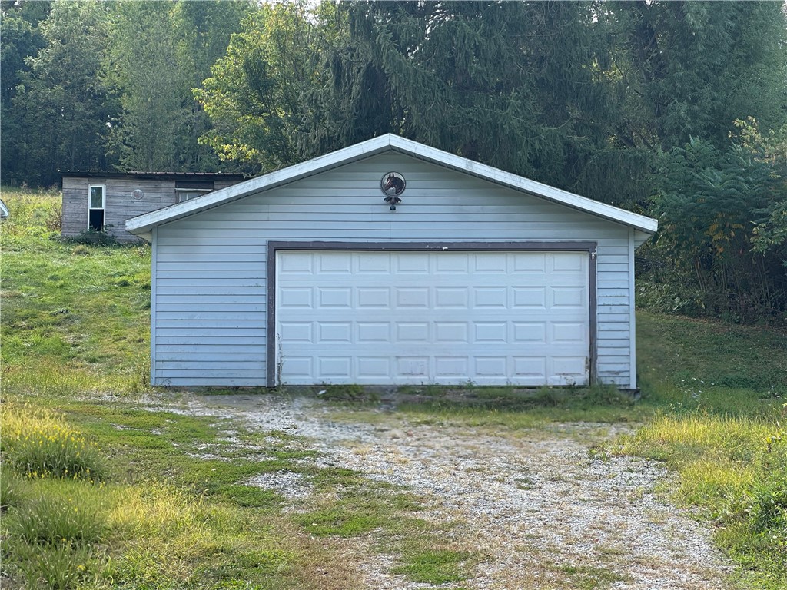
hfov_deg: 25.3
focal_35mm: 77
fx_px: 1751
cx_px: 394
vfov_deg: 19.1
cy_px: 295
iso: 32
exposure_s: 1/215
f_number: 2.8
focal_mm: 9
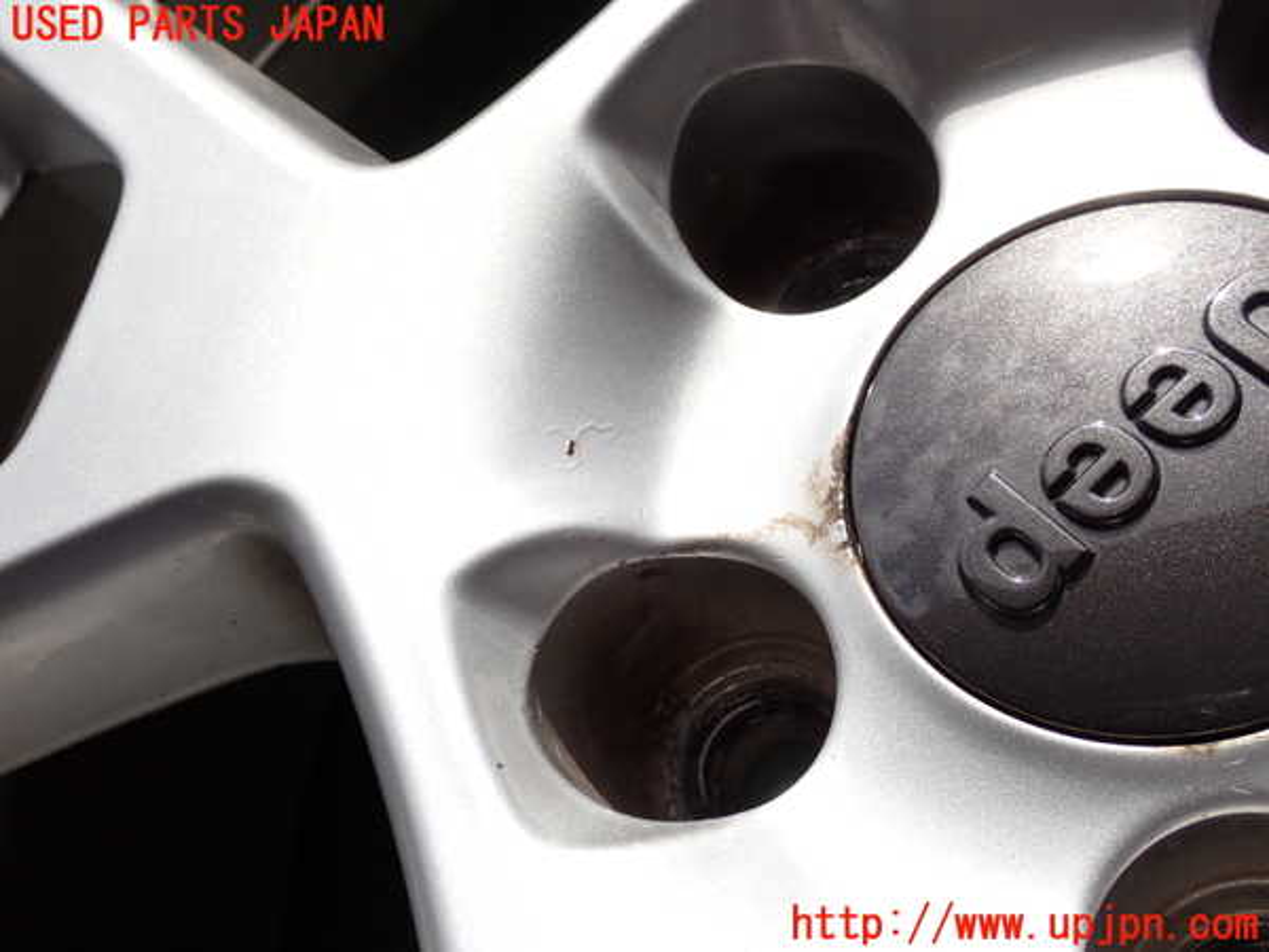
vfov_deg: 32.9
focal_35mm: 44
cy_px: 476
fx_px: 1613
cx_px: 634
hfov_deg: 42.9
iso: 100
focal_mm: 7.84
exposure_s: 1/1000
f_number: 4
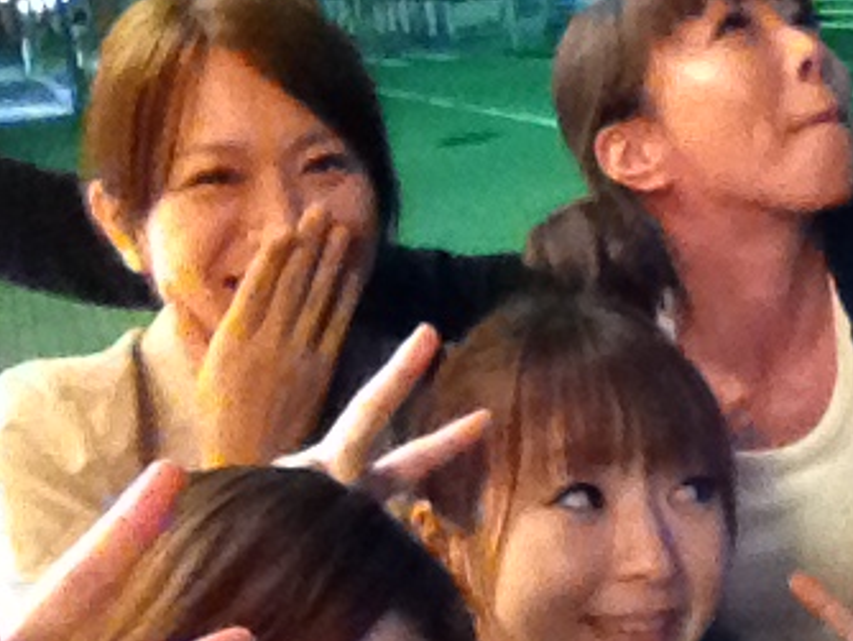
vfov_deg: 21.9
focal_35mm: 67
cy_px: 414
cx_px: 756
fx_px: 1652
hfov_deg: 27.9
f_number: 2.4
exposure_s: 1/30
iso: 1250
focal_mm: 1.85
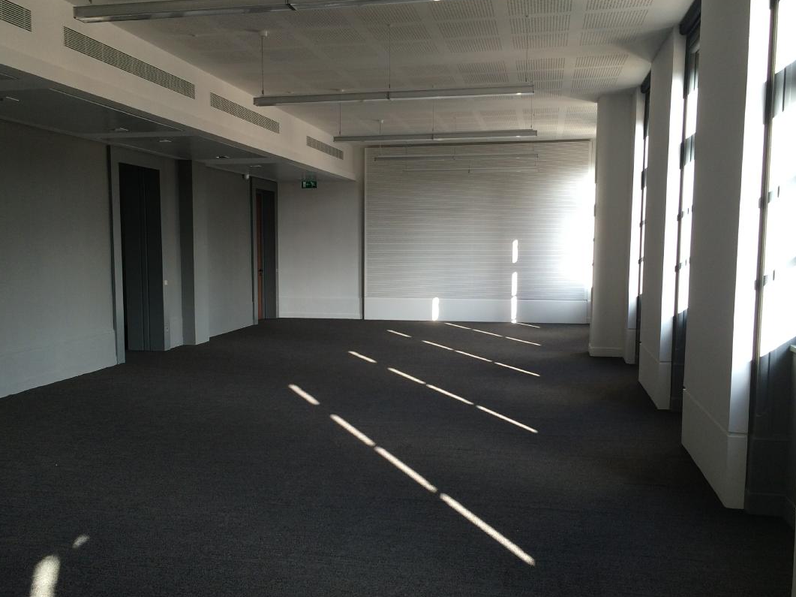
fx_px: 805
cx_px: 366
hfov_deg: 52.6
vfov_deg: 40.6
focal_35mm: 35
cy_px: 328
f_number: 2.2
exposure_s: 1/60
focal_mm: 4.15
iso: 50
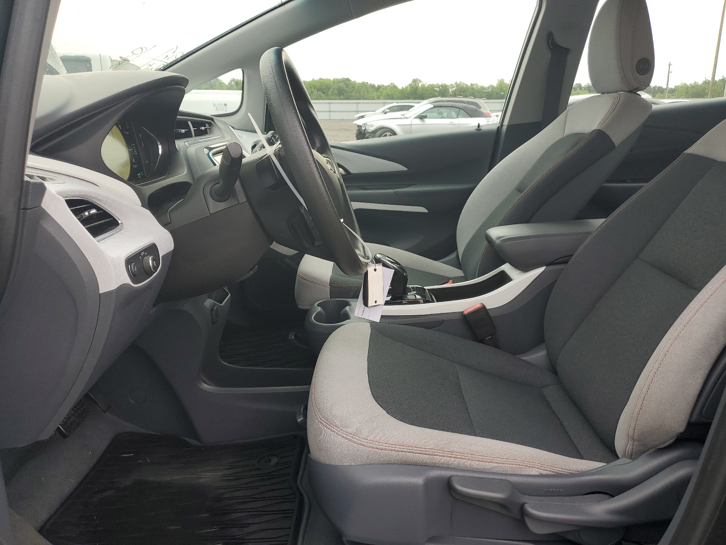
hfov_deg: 67.3
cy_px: 272
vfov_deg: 53.1
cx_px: 363
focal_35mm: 26
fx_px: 545
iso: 50
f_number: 1.5
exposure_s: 1/250
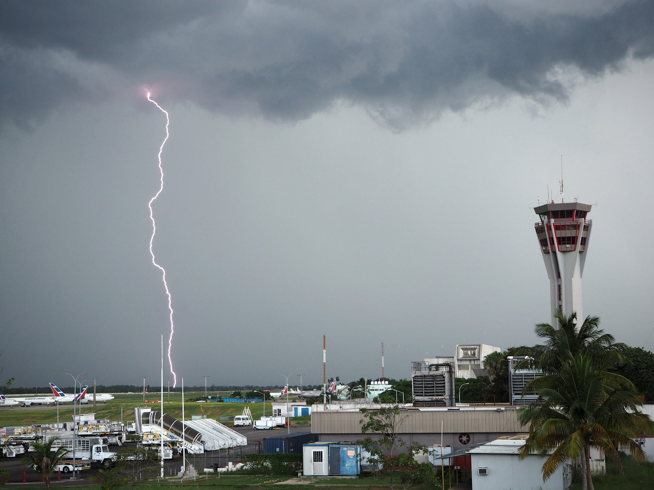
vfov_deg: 22.3
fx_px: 1247
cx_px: 327
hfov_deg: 29.4
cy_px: 245
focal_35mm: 66
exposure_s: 1/60
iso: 200
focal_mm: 33
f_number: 5.4
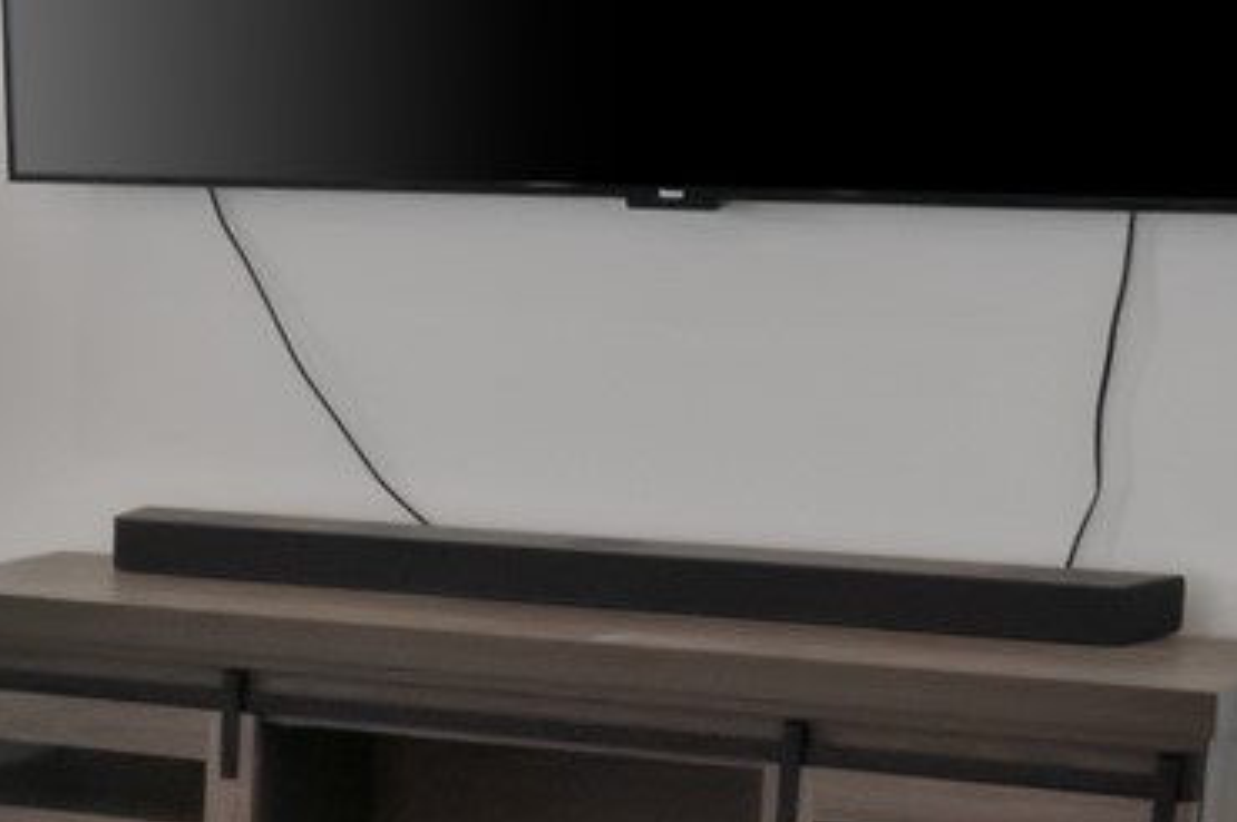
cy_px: 1026
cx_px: -769
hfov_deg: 13.5
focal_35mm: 141
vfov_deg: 9.6
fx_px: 4841
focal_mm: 16
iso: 1600
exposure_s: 1/30
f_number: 11
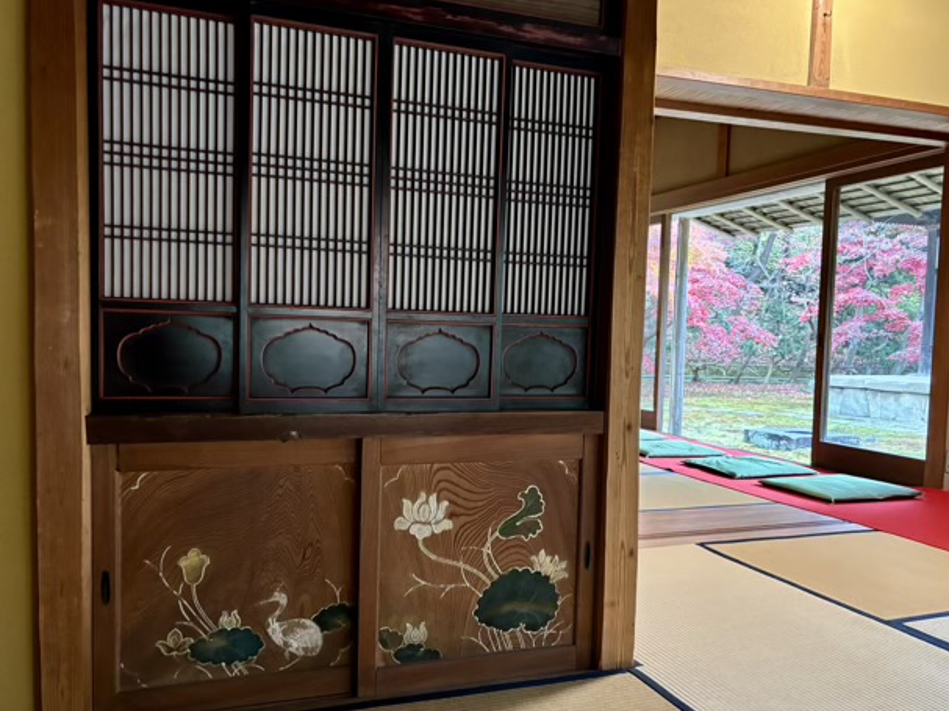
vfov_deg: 46.7
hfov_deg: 60.0
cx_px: 460
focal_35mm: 30
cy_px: 382
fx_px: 822
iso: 400
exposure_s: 1/33
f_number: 1.6
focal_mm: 5.96
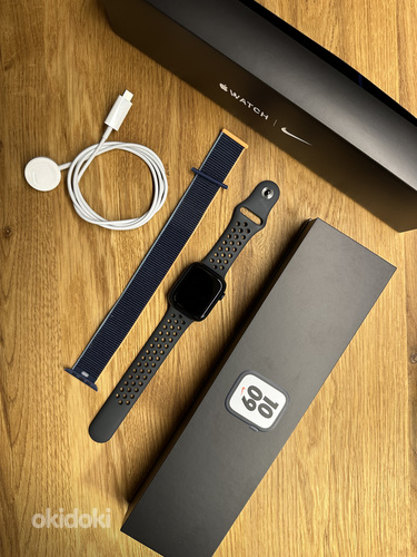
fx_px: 385
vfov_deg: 71.6
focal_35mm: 24
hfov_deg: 56.8
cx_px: 208
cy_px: 278
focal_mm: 6.86
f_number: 1.78
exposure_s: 1/50
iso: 125
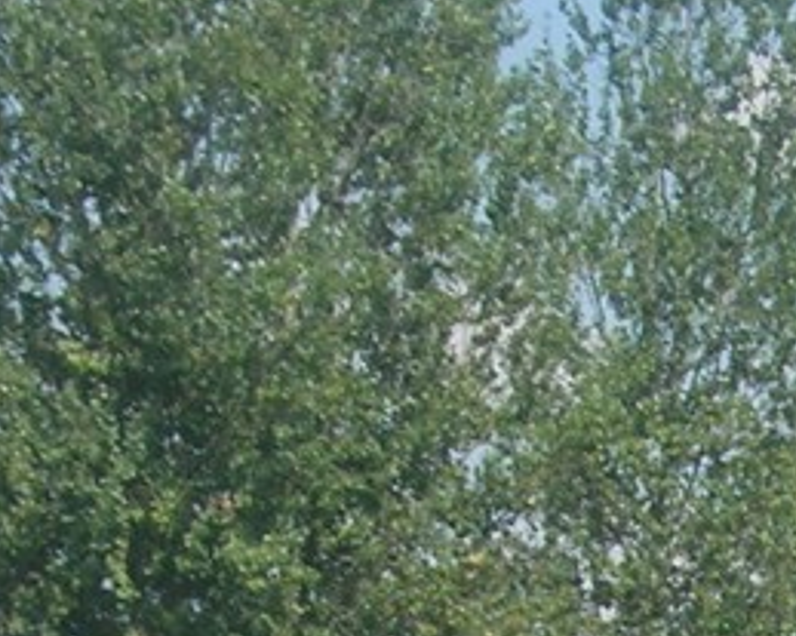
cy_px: 1472
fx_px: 8949
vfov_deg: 4.0
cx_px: 1801
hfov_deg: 5.0
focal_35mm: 380
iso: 64
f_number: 6.3
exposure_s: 1/320
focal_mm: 14.9
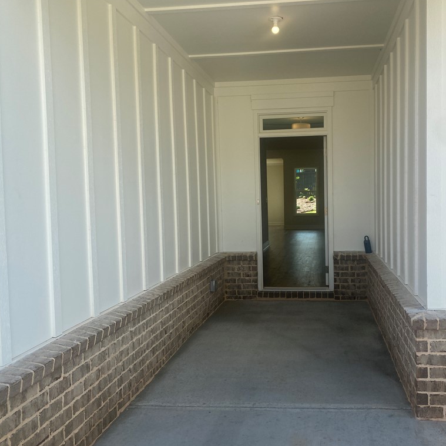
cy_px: 223
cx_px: 277
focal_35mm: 31
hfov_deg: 52.0
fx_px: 452
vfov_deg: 52.5
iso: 32
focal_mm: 4.25
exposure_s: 1/912
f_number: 1.8
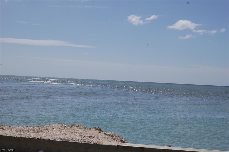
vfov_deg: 21.5
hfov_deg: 32.0
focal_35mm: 63
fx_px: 400
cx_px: 114
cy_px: 76
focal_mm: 42
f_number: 11
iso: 200
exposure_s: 1/500
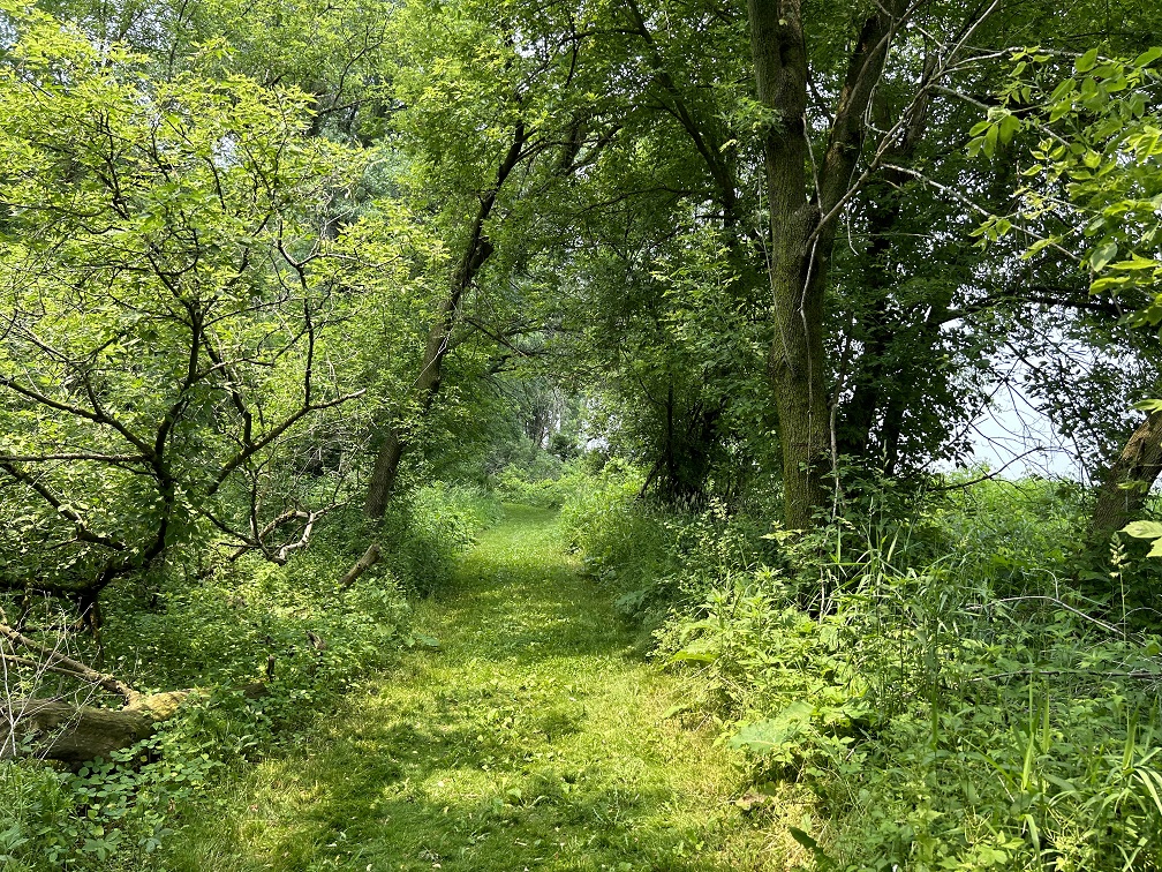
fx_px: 873
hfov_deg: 67.3
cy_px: 436
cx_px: 581
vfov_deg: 53.1
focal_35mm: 26
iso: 50
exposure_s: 1/552
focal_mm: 5.7
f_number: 1.5
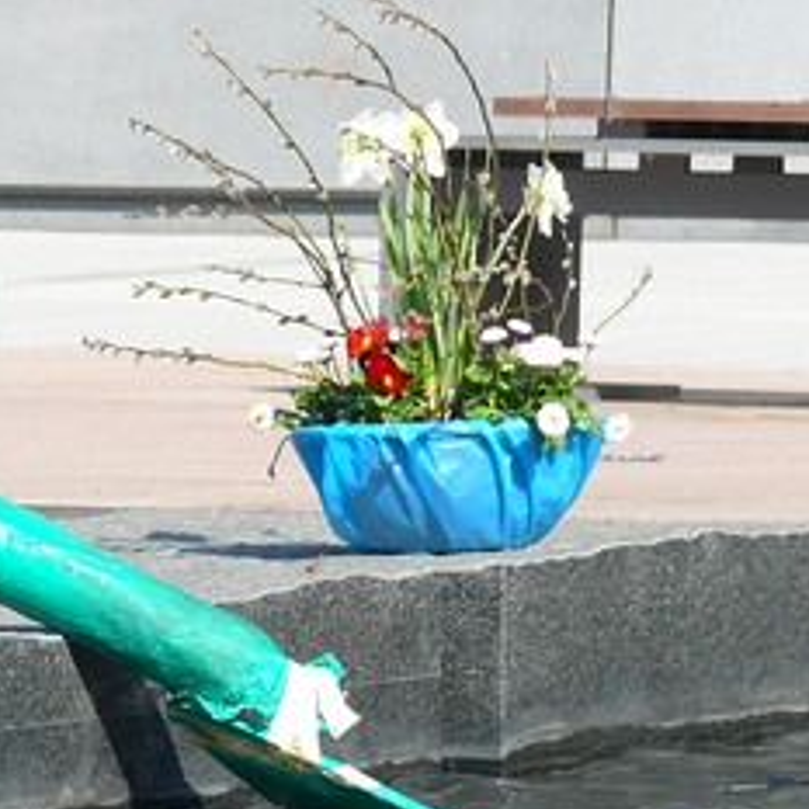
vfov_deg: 3.8
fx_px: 12189
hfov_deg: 3.8
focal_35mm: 461
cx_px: -431
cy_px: 528
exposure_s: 1/160
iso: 100
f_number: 4
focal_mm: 34.3
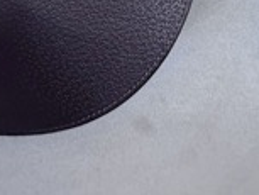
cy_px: -316
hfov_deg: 14.0
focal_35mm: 141
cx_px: 113
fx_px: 1056
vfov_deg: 9.2
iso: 160
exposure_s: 1/121
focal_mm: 6.76
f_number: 1.78
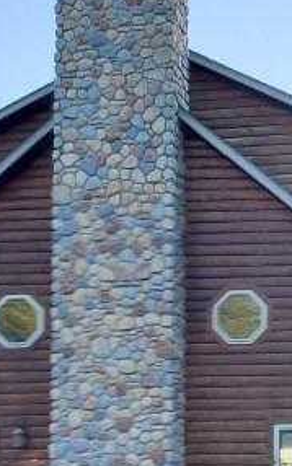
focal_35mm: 77
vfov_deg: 26.2
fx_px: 979
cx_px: 269
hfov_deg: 16.7
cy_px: 388
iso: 50
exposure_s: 1/229
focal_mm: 4.3
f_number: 2.4
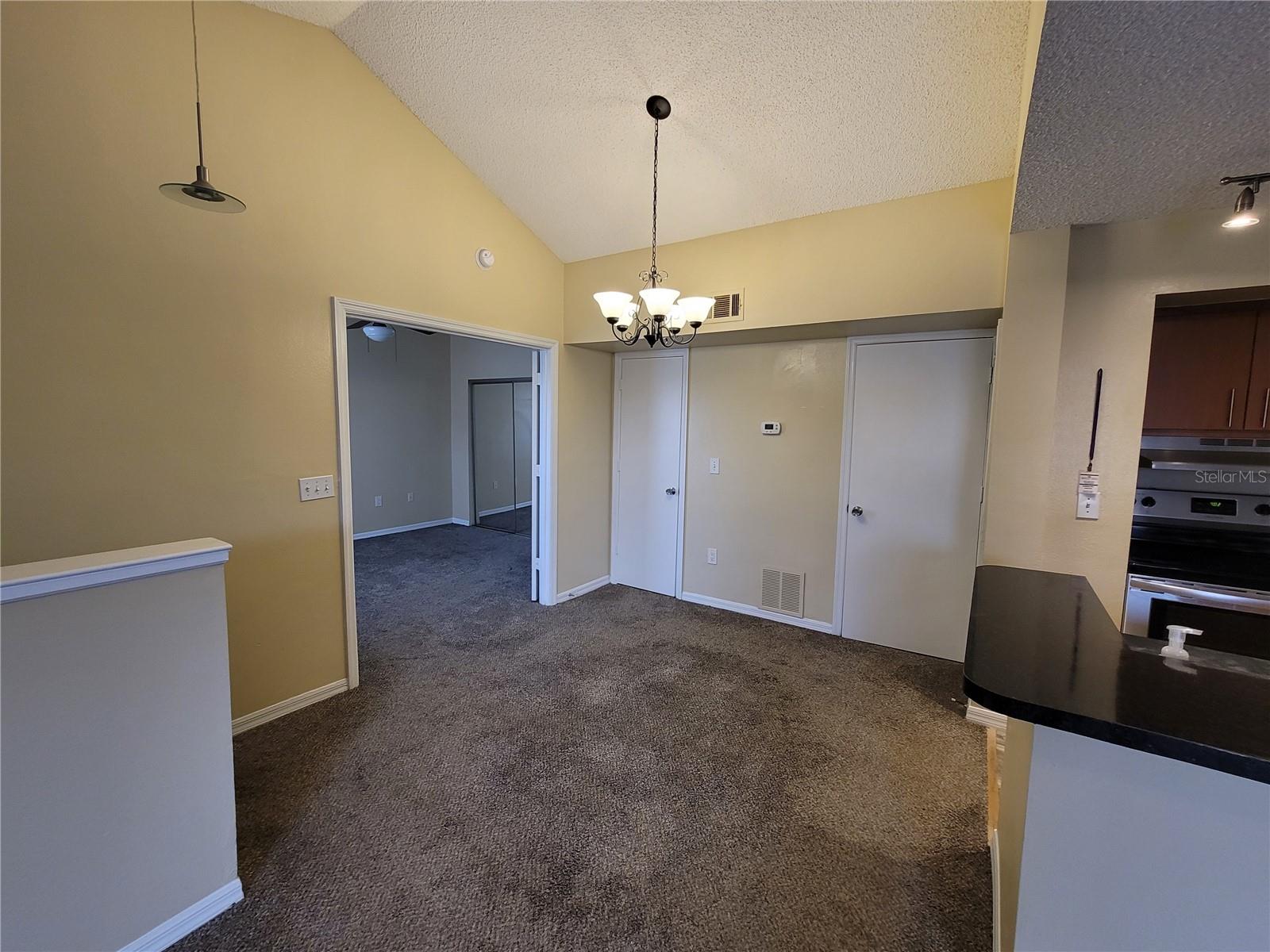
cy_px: 476
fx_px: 477
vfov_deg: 89.9
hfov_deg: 106.2
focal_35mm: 13
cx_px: 635
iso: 200
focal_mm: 2.2
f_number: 2.2
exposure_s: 1/59
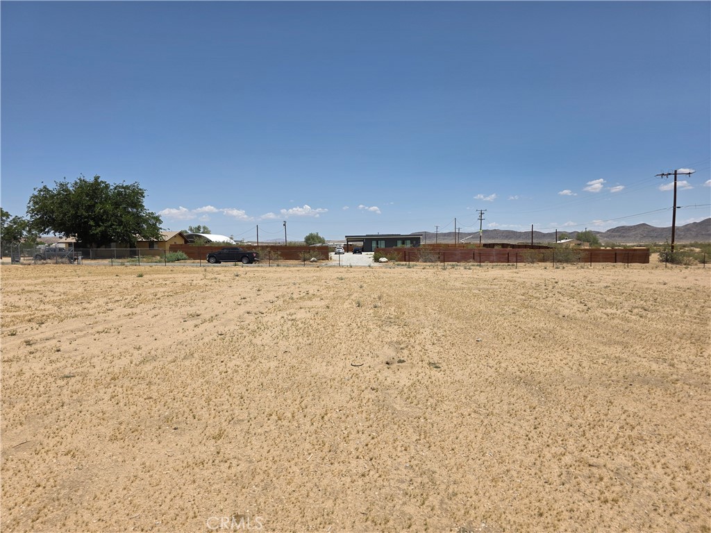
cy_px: 266
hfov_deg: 73.9
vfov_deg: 58.9
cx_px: 356
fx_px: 472
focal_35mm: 23
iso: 50
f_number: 1.7
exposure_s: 1/7944
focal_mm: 6.3
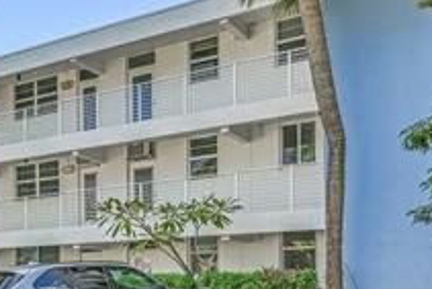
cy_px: 284
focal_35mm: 53
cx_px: 4
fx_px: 636
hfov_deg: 34.3
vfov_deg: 24.5
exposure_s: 1/60
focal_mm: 14
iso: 80
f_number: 9
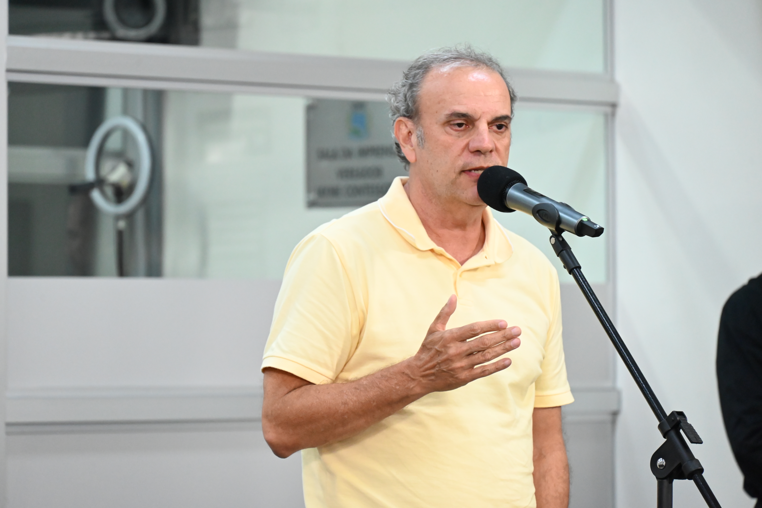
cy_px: 254
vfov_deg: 6.9
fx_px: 4235
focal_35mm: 200
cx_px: 381
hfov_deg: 10.3
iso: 6400
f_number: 6.3
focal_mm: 200
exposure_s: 1/125
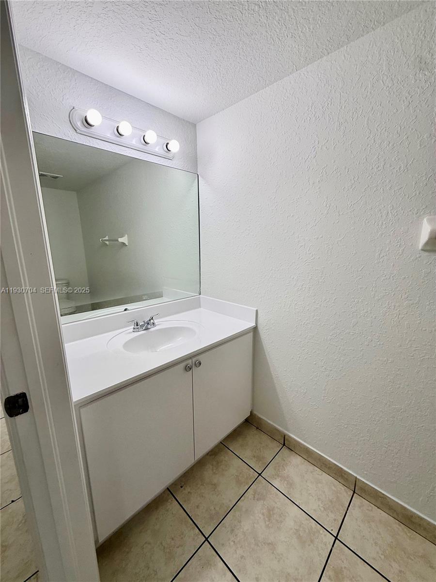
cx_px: 218
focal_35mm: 14
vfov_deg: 102.1
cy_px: 291
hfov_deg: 85.7
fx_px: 235
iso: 50
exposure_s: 1/169
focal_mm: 2.22
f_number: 2.2
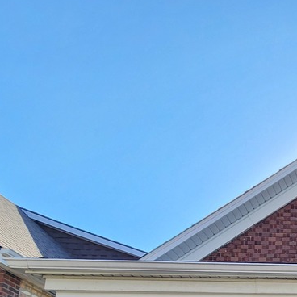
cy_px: 412
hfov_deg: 27.7
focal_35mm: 45
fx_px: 437
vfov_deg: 28.6
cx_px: 428
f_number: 2.2
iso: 50
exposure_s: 1/500
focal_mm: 2.2
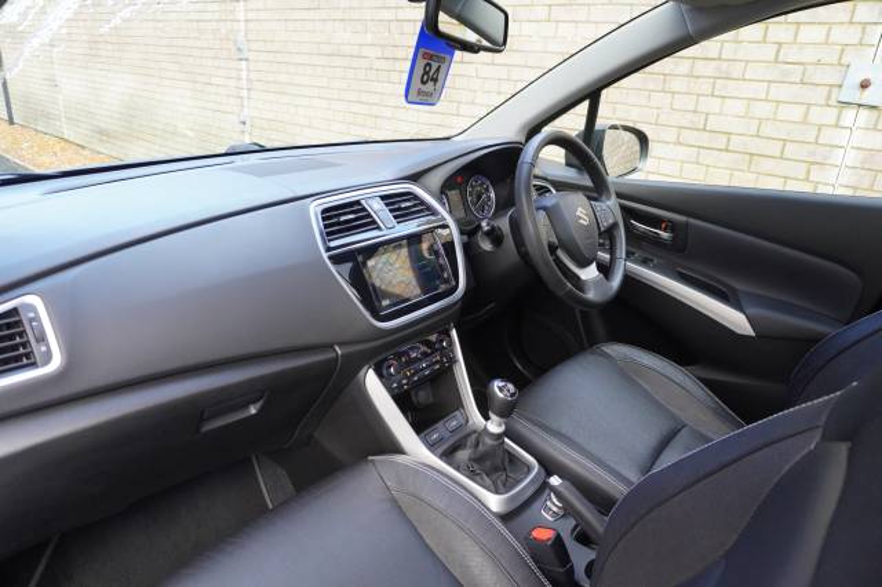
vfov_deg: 53.1
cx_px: 441
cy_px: 294
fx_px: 588
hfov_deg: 73.8
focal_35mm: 24
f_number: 4
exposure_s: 1/160
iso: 1600
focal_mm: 16
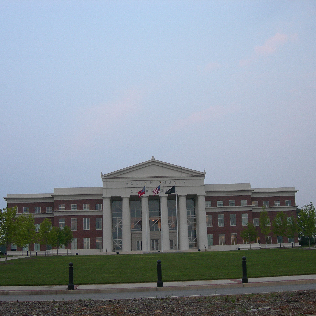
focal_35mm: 45
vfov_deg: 37.6
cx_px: 154
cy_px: 158
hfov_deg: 37.5
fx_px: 465
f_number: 2.8
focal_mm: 7.8
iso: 50
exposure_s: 1/73.2
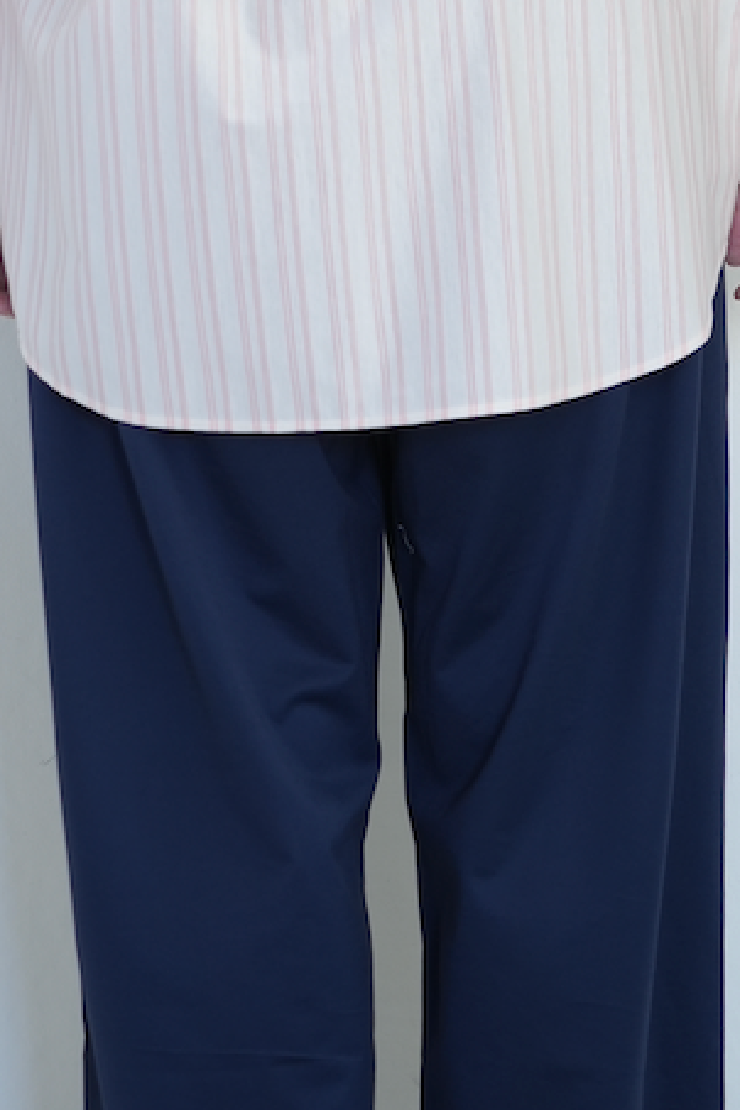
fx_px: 4964
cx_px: 448
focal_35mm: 161
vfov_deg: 12.7
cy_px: 306
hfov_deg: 8.5
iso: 400
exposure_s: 1/60
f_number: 4
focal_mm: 57
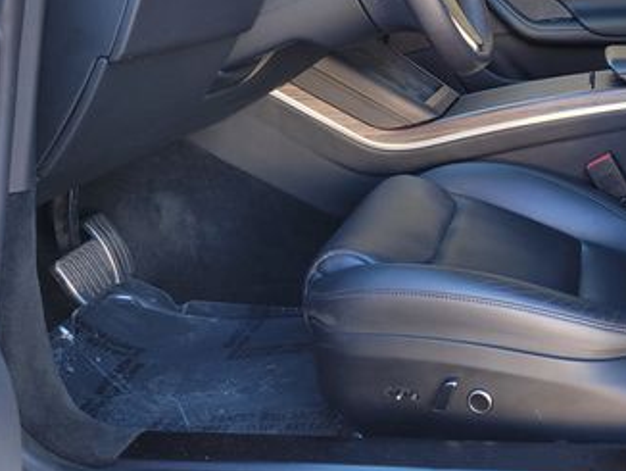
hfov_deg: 35.8
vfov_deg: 27.9
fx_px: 923
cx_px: 528
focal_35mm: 51
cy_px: 87
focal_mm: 5.4
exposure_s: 1/120
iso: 64
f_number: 1.8
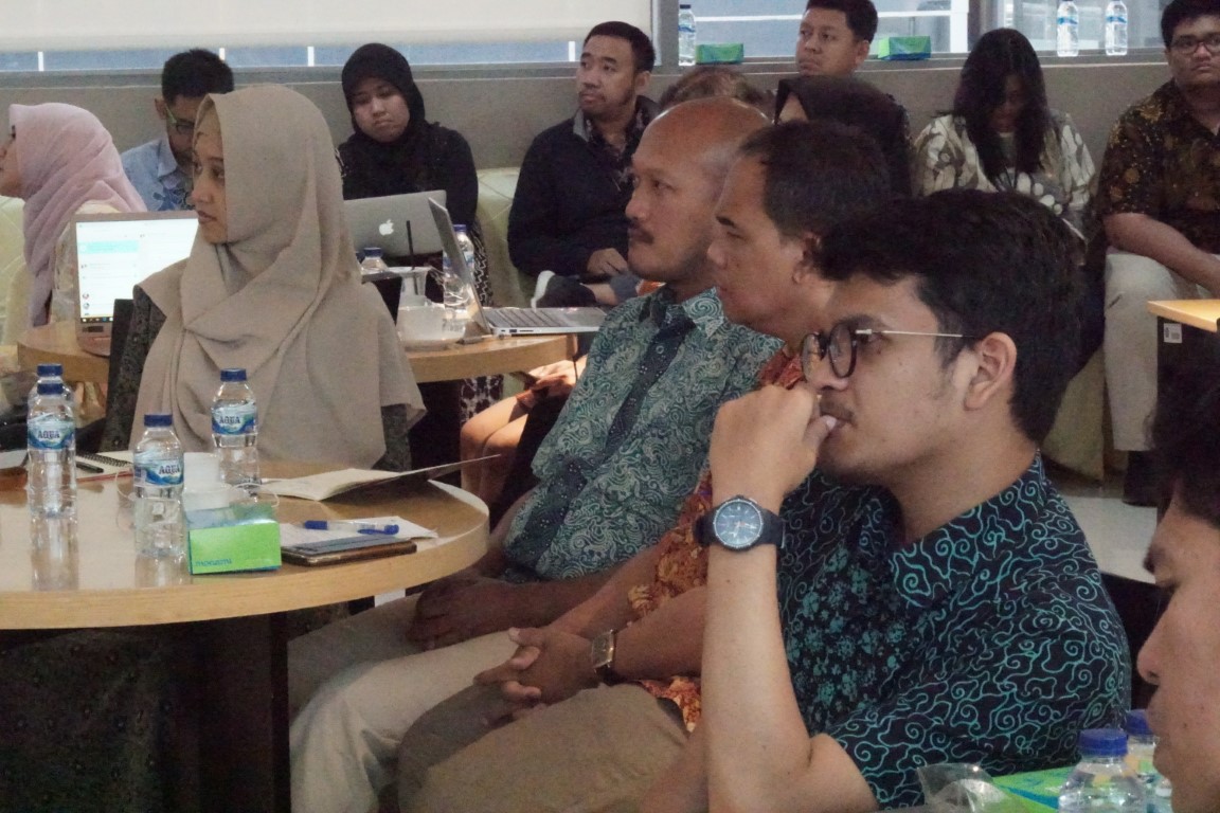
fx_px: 3558
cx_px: 610
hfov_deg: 19.5
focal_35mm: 105
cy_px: 406
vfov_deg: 13.0
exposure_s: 1/50
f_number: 22
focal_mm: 70
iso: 40000
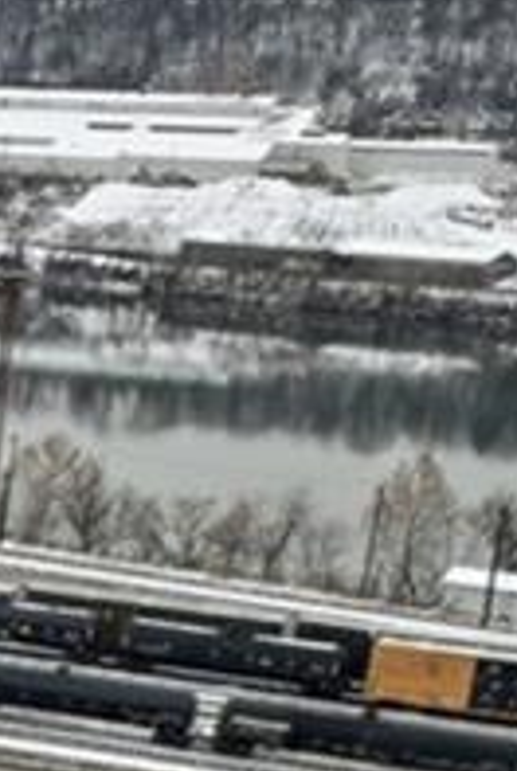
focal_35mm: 114
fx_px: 2447
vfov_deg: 17.4
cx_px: -1152
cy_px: 804
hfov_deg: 9.1
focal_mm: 8.4
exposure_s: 1/500
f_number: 2.8
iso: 120
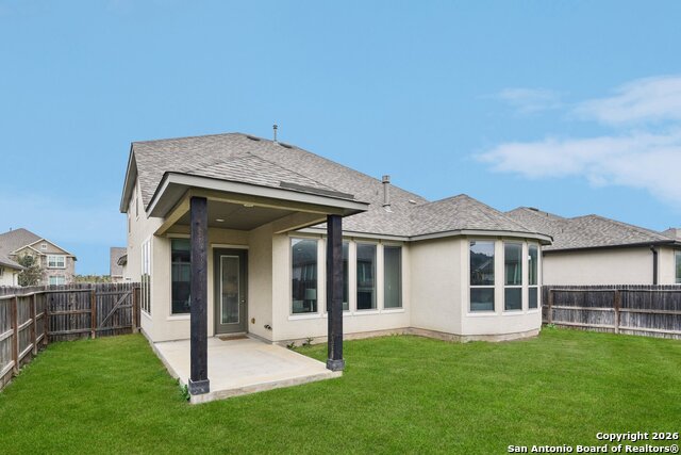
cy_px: 228
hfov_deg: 96.7
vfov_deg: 73.8
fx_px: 303
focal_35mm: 16
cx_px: 340
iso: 400
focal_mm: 16
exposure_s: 1/125
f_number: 8
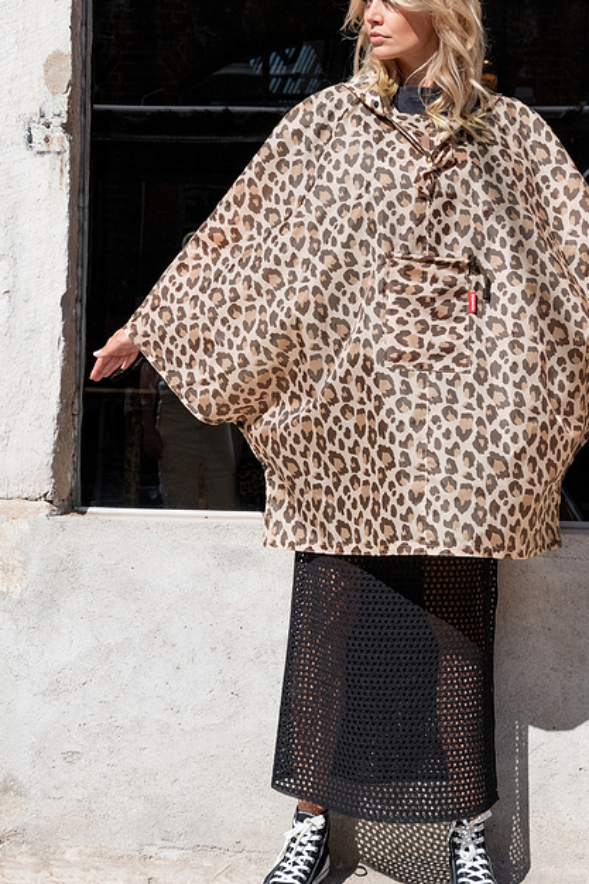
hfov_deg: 18.9
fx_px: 1768
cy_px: 395
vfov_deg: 28.1
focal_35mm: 72
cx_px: 383
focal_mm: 52
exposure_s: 1/2000
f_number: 9
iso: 800
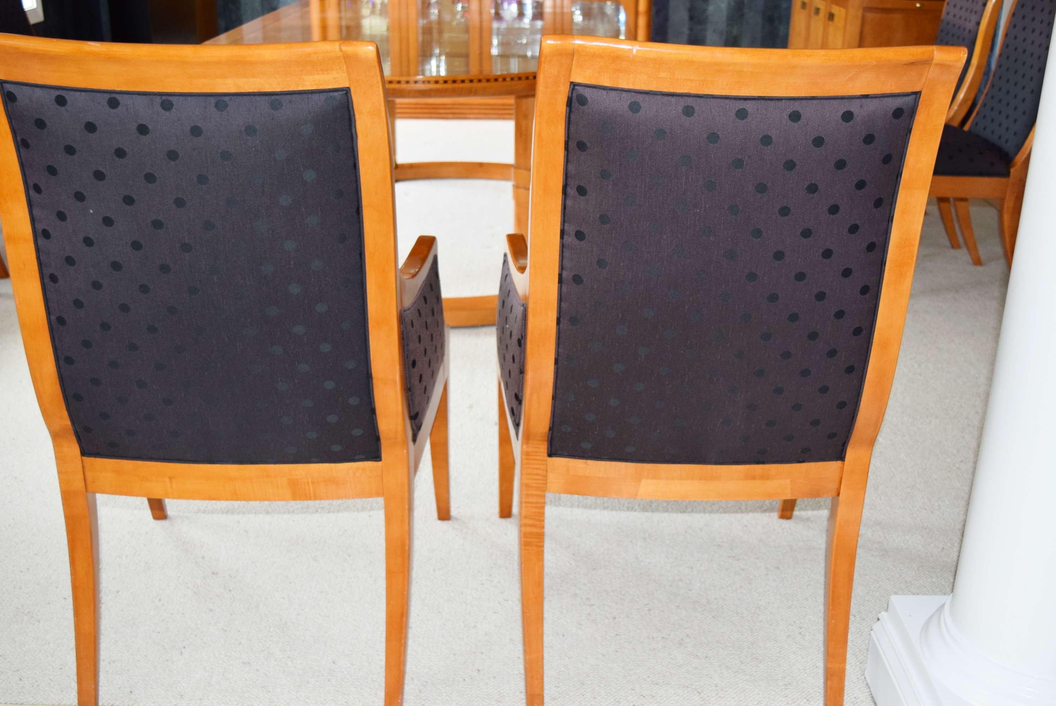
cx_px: 528
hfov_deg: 47.9
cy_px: 353
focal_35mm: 40
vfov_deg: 33.1
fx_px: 1189
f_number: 5
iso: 800
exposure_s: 1/100
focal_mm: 27
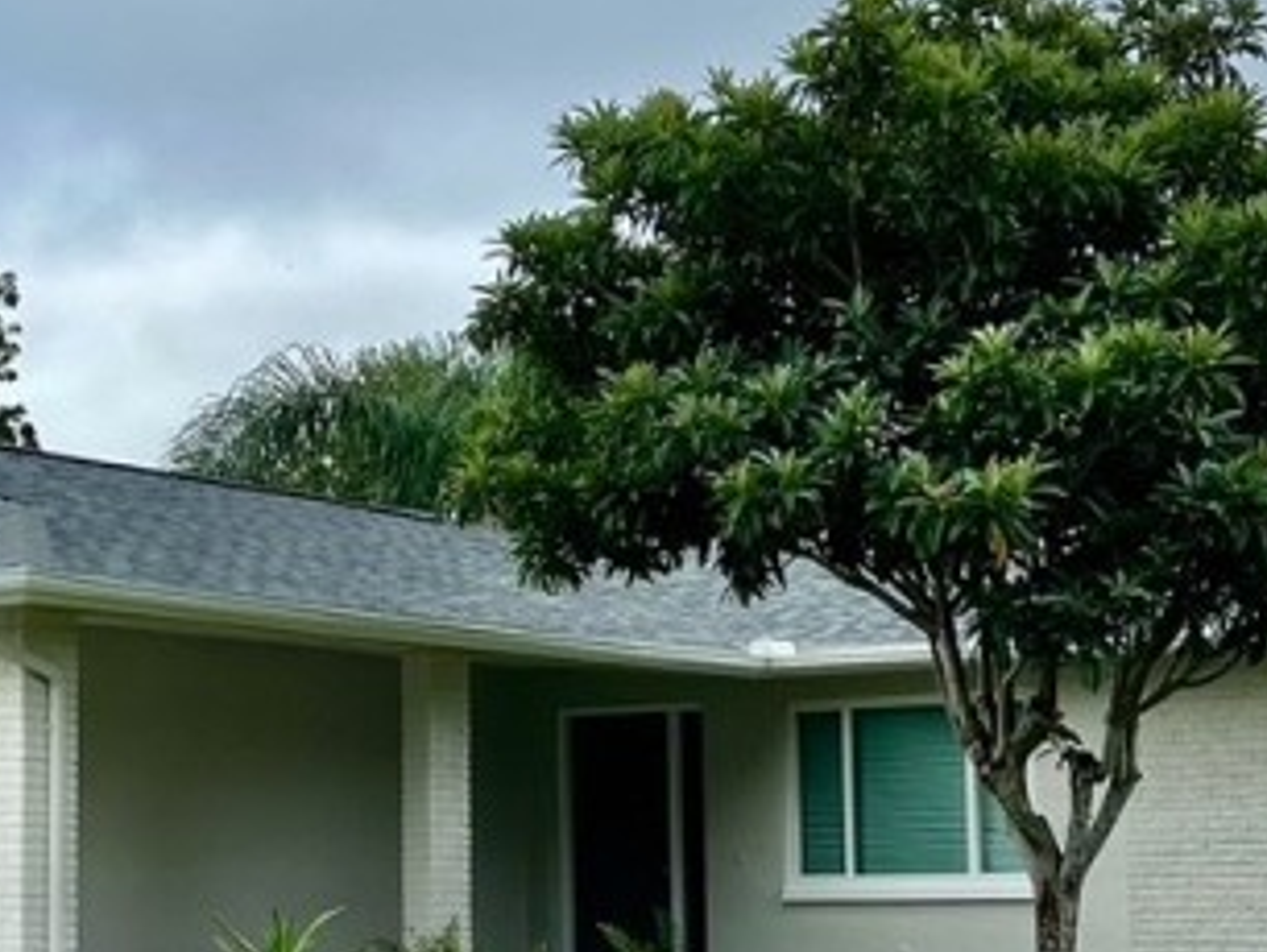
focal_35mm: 87
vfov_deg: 17.0
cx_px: 464
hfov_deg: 22.4
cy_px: 629
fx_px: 3187
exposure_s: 1/3460
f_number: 1.5
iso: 50
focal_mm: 5.7
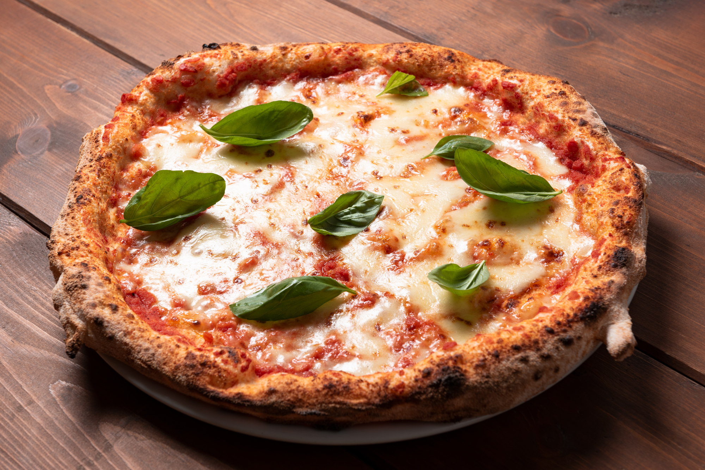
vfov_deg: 21.9
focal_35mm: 62
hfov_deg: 32.4
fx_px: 1215
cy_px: 235
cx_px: 352
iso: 100
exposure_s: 1/125
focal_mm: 62
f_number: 11
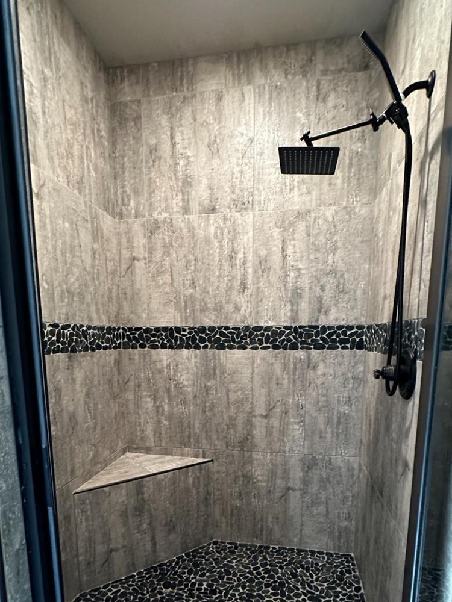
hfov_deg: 63.4
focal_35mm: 21
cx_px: 226
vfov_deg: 76.8
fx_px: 366
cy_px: 396
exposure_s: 1/60
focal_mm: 2.22
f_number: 2.2
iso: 640
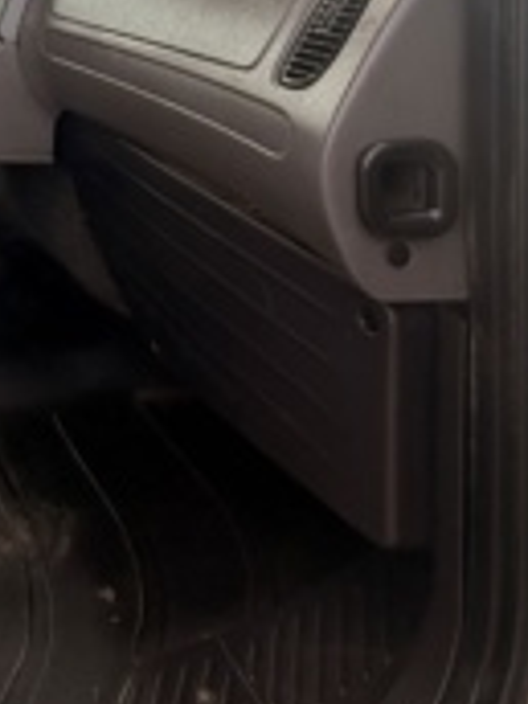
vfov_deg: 39.8
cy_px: -53
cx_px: -180
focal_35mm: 39
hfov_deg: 29.0
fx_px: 793
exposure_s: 1/445
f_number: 2.2
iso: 64
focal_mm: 2.22
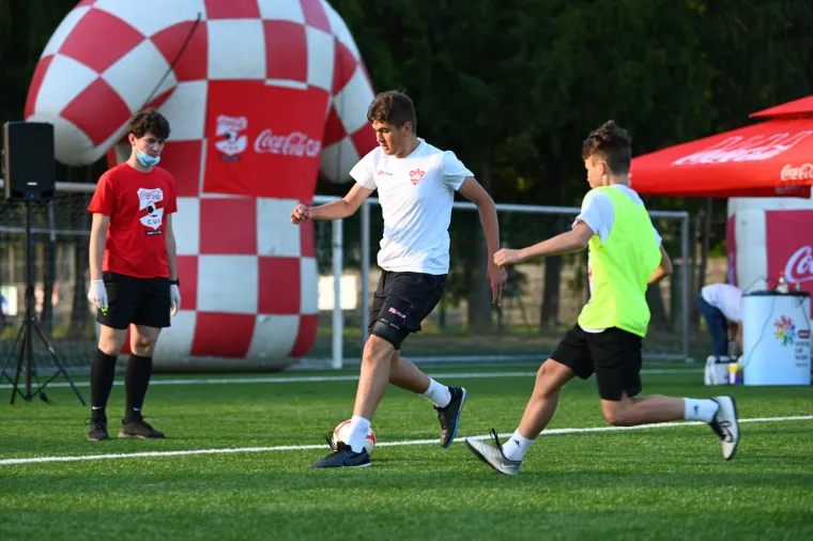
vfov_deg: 13.4
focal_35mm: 102
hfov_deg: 20.0
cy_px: 270
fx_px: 2302
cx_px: 406
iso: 160
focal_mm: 102
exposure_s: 1/320
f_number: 2.8
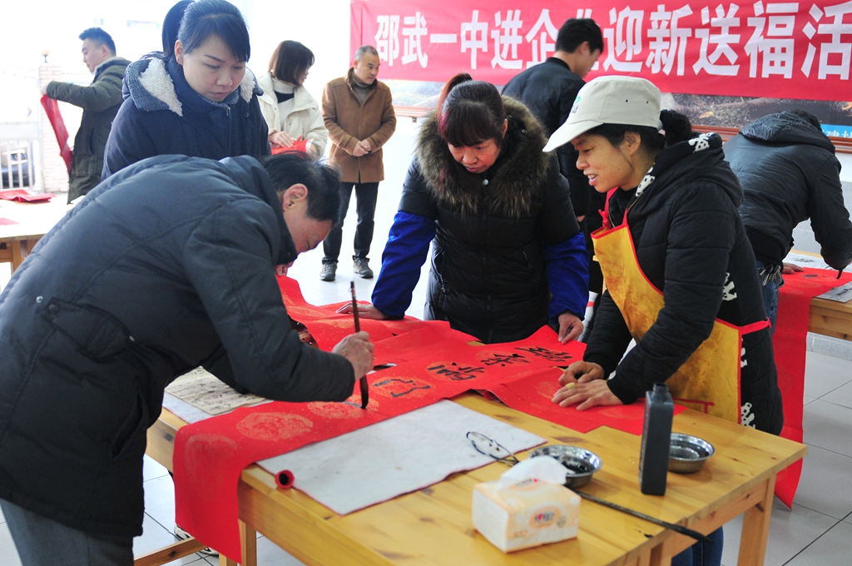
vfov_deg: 36.8
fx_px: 851
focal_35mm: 36
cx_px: 426
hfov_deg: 53.2
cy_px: 283
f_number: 2.8
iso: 500
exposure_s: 1/40
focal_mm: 24
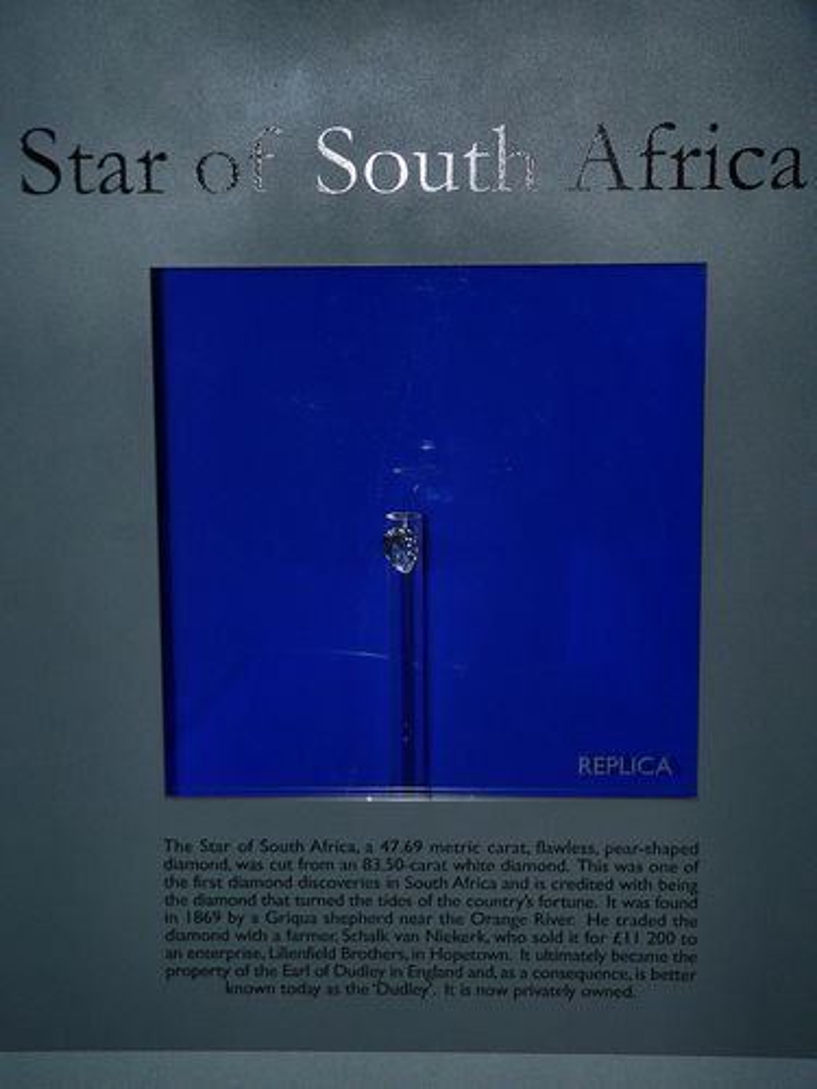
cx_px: 408
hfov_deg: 21.0
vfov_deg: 27.8
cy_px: 544
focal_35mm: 70
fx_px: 2203
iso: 100
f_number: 2.8
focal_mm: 11.7
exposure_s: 1/60
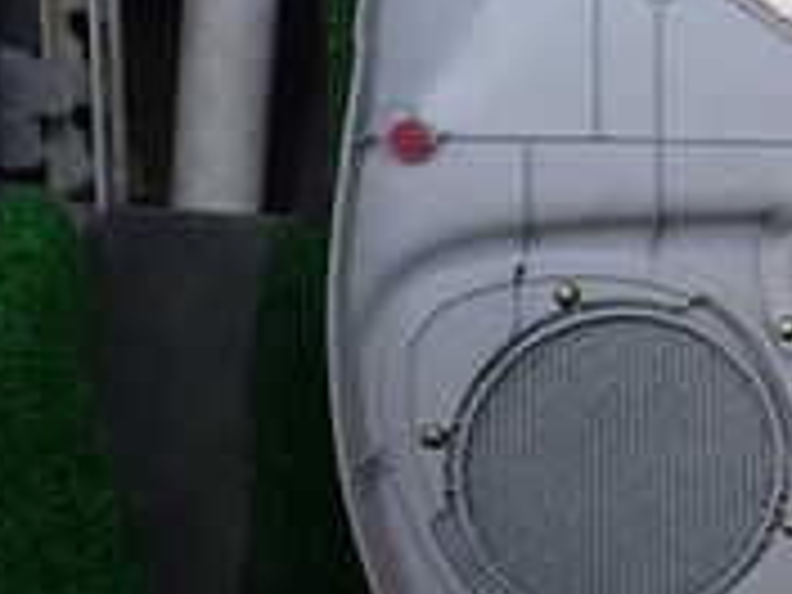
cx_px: 1102
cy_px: 243
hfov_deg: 17.7
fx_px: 2334
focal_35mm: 102
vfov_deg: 14.5
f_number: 2.3
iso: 100
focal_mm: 5.4
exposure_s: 1/80
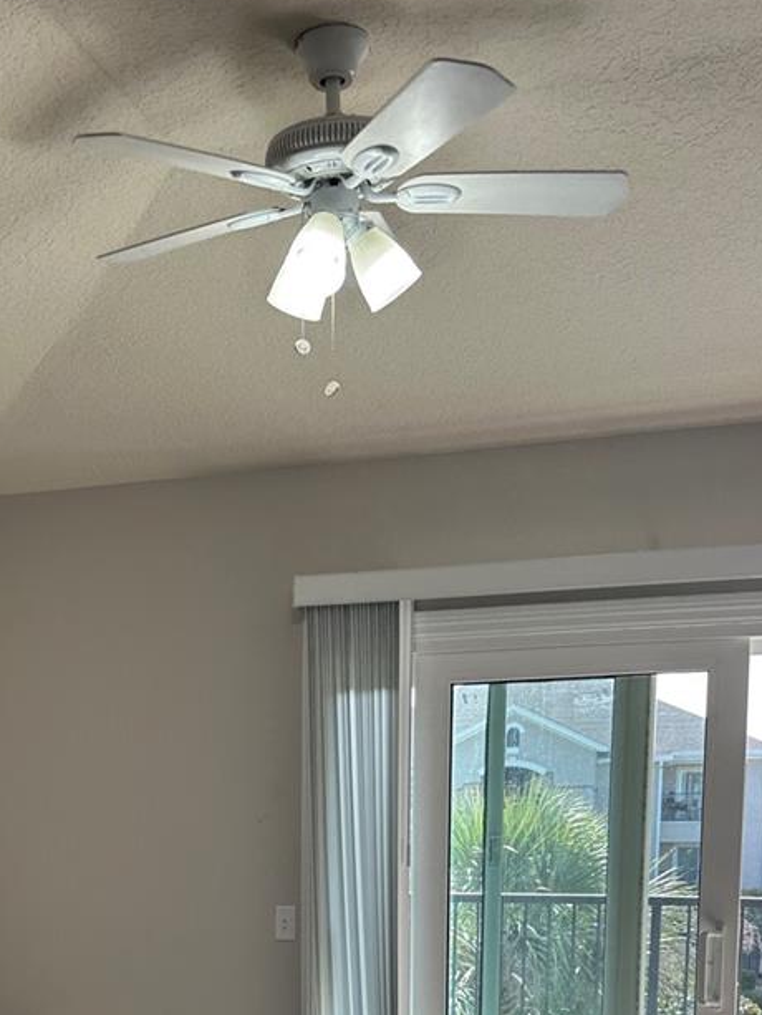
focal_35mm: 47
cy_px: 969
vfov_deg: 37.0
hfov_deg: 30.2
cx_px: 162
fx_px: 1379
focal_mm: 6.86
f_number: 1.78
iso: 64
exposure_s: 1/171
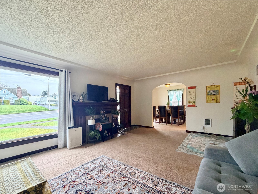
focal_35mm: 14
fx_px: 104
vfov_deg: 85.6
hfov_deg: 102.1
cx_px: 129
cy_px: 97
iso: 250
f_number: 2.2
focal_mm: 2.22
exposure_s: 1/121
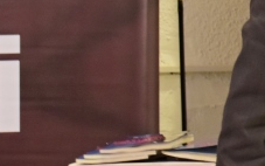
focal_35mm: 235
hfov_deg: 8.5
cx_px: 505
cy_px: 37
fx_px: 1698
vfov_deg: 5.6
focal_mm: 34
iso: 1600
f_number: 5.6
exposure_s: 1/25
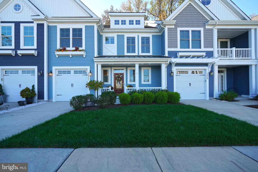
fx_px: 115
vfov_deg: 73.7
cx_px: 129
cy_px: 86
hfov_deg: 96.7
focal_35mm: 16
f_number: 5.6
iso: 100
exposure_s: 1/125
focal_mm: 16
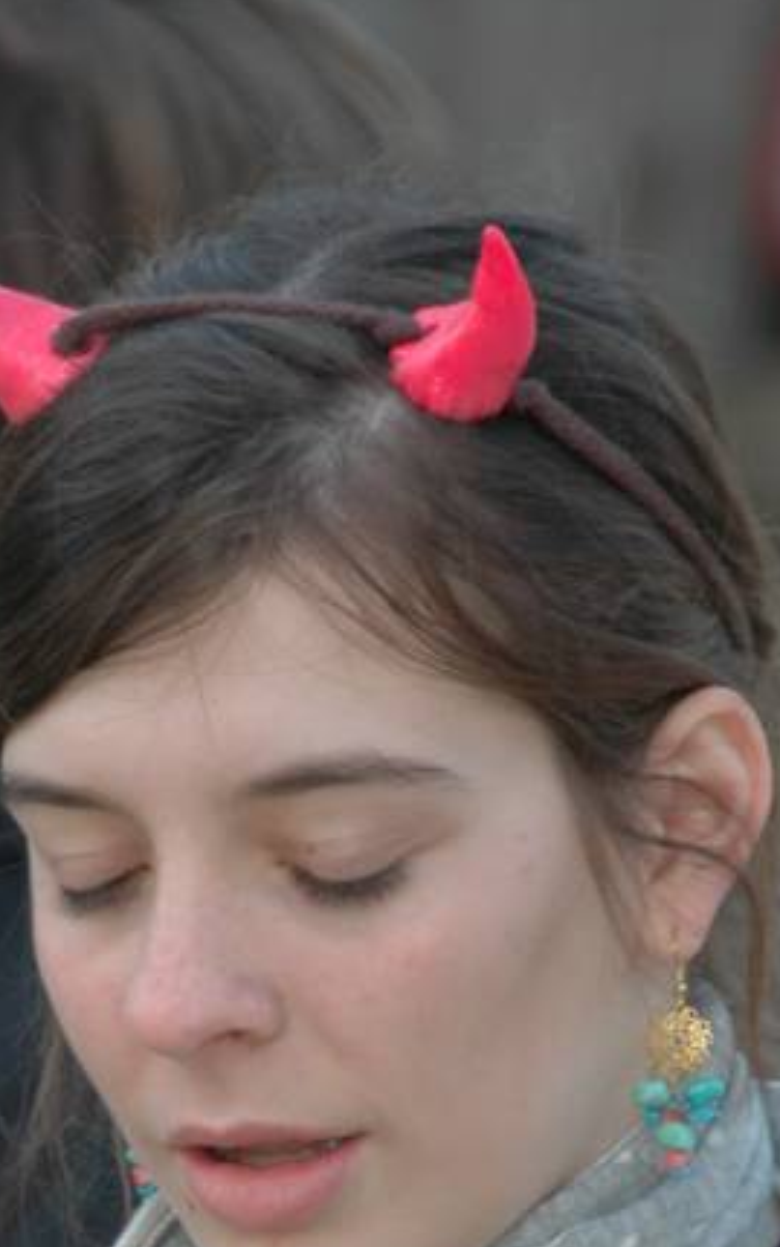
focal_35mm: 727
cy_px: 1232
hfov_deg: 1.8
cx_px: 261
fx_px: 24710
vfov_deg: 2.9
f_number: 5.6
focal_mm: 200
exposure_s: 1/25
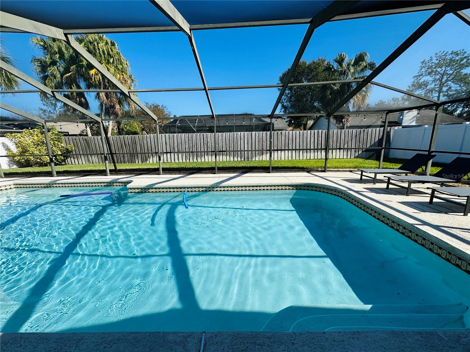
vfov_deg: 85.7
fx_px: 190
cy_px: 176
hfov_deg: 102.1
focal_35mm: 14
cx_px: 235
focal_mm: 2.22
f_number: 2.2
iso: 40
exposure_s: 1/1247
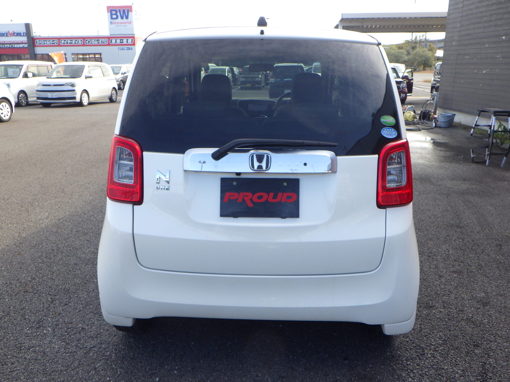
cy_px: 191
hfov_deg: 63.4
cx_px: 255
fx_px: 413
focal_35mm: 28
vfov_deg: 49.7
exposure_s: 1/200
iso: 125
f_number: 4.2
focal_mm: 5
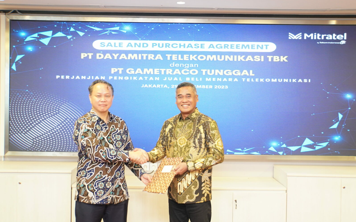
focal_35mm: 41
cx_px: 178
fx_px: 398
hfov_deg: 48.2
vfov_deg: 31.2
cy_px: 108
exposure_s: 1/100
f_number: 4
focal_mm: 27
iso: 1600
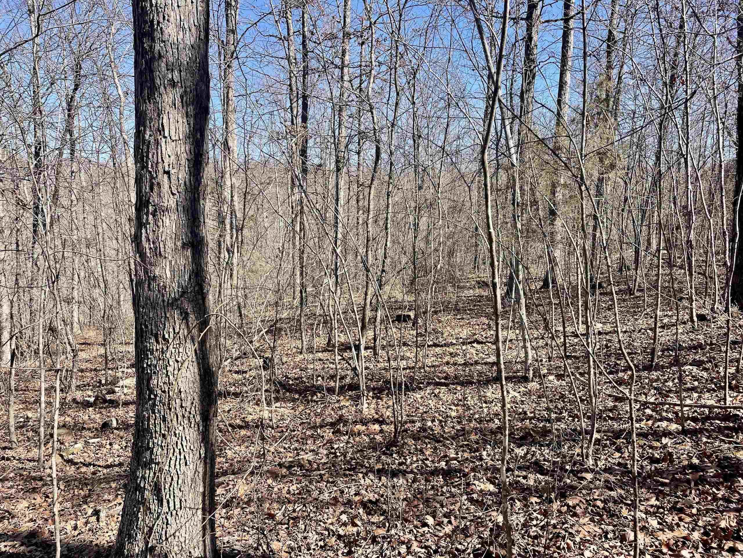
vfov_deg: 53.1
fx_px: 558
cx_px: 372
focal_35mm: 26
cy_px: 279
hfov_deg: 67.3
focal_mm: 4.2
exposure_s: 1/1182
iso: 32
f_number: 1.6
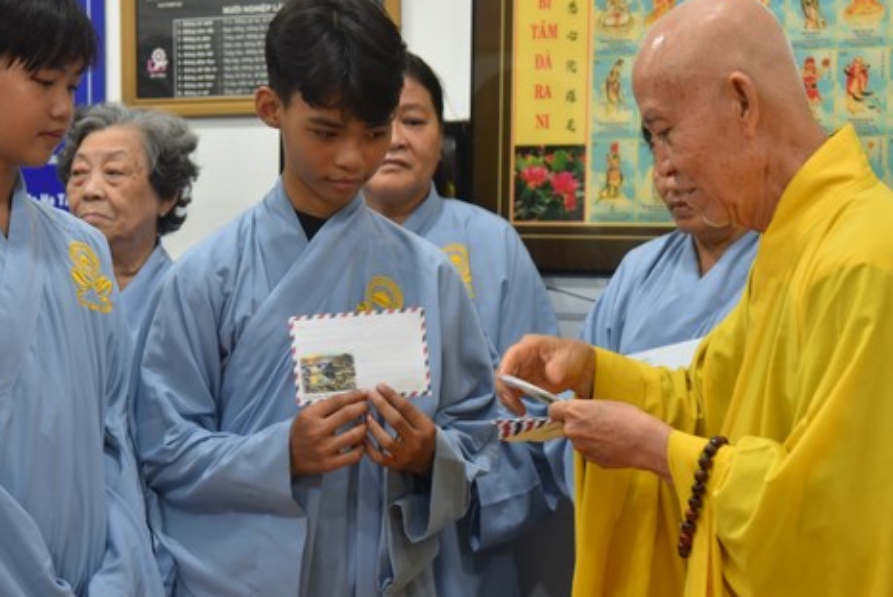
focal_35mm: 100
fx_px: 2483
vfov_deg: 13.7
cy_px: 219
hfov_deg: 20.4
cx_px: 476
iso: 560
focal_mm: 75
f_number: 4
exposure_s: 1/60
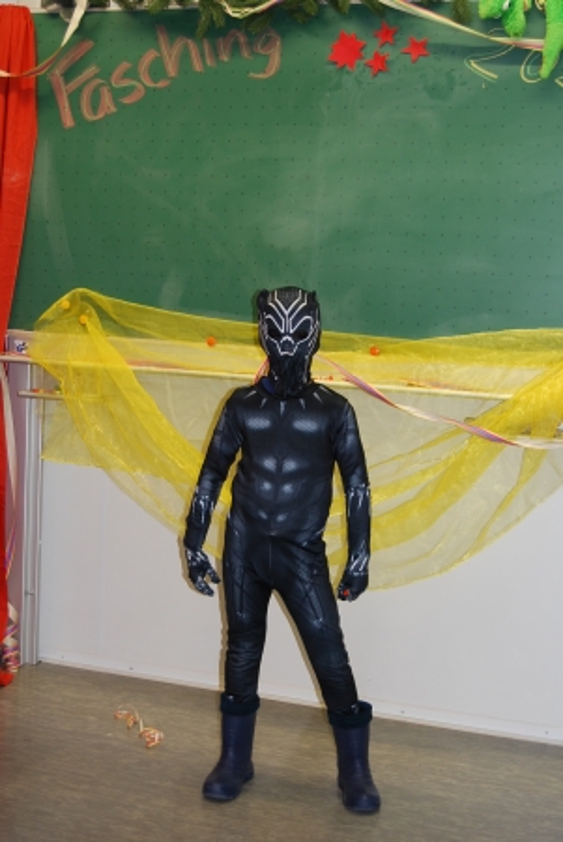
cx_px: 282
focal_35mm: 51
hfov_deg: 26.5
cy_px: 421
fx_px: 1194
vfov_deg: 38.8
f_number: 4.5
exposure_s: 1/60
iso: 200
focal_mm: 34
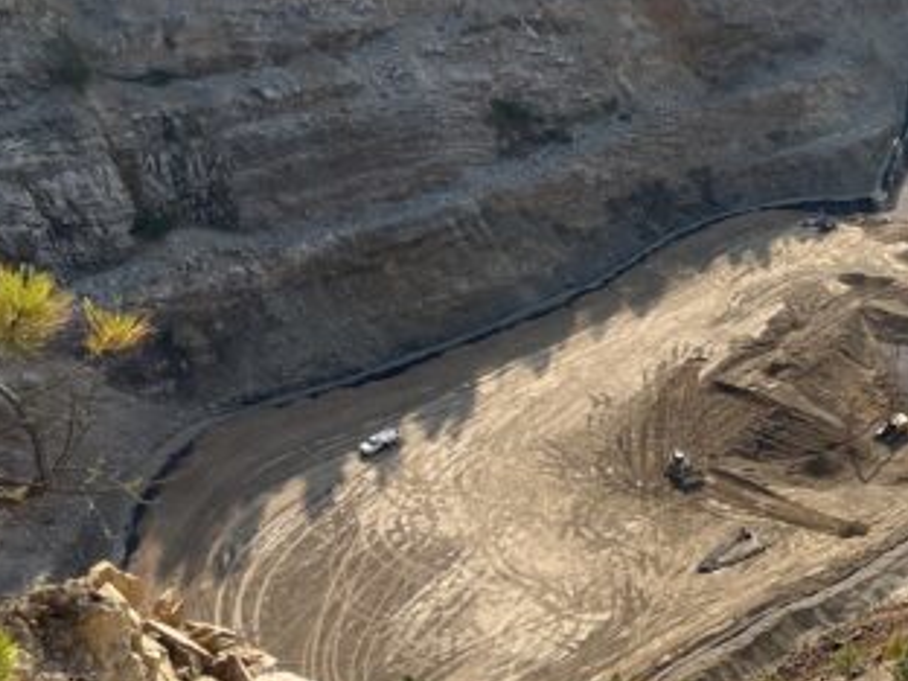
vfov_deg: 22.9
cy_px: 247
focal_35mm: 64
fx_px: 1679
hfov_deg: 28.4
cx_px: 911
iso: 50
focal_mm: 5.1
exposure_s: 1/2513
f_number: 1.6
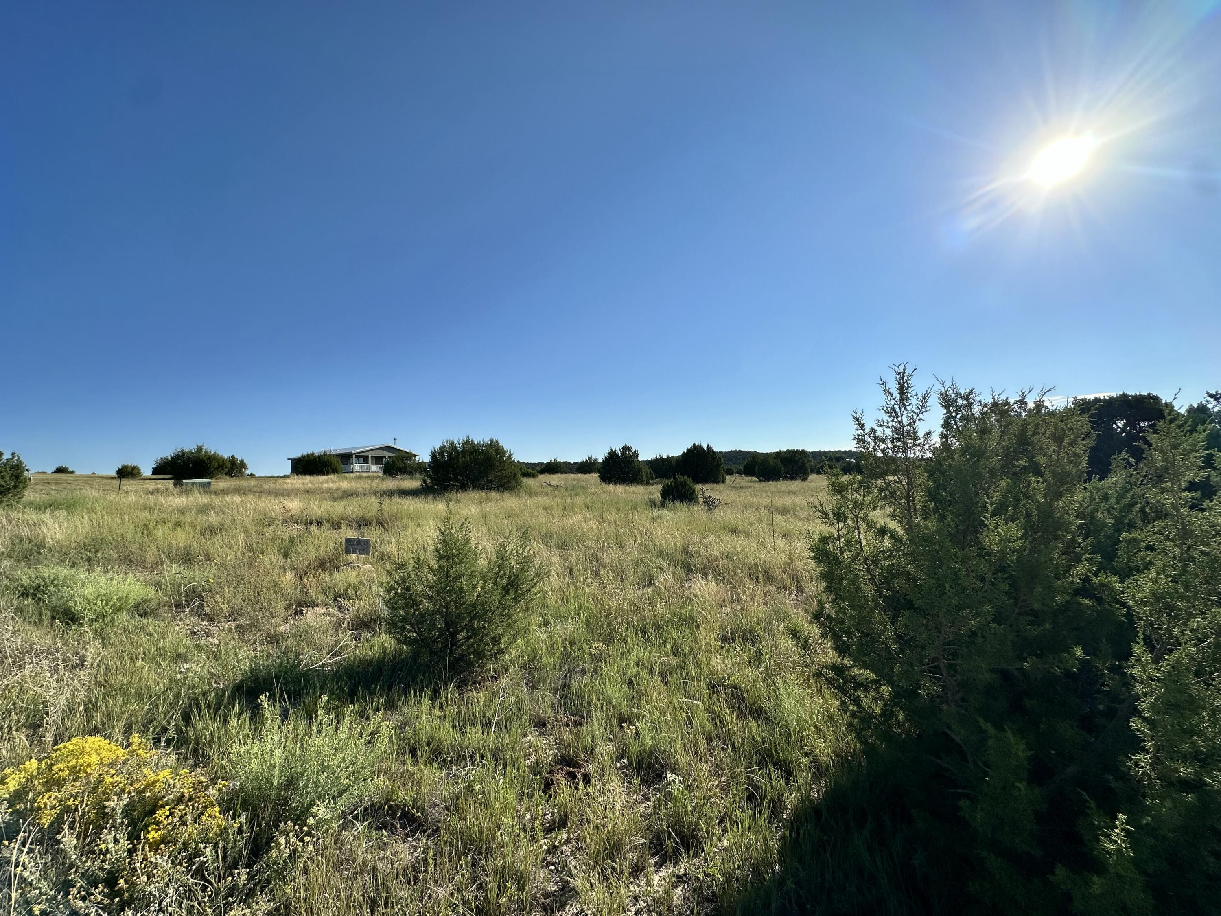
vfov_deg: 85.7
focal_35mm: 14
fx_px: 494
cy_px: 458
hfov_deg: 102.1
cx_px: 610
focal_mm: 2.22
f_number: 2.2
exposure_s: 1/3610
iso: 50
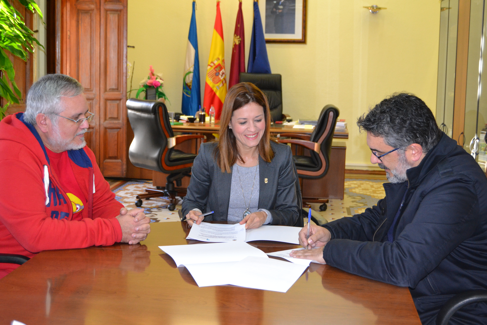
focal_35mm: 52
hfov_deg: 37.9
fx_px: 710
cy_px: 162
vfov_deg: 25.8
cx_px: 244
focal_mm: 35
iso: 1000
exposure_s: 1/60
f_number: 4.5
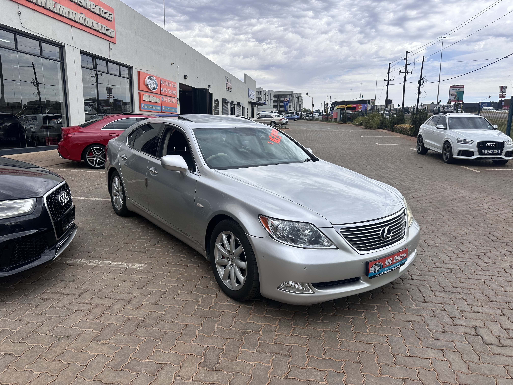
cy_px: 192
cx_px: 256
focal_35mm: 24
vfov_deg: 56.8
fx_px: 356
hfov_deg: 71.6
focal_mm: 6.86
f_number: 1.78
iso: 80
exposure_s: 1/3155
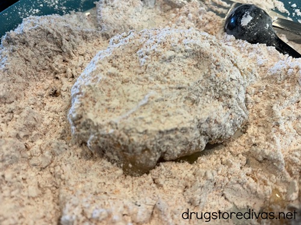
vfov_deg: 54.9
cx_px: 150
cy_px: 112
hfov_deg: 69.4
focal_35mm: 25
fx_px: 217
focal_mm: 5.1
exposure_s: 1/60
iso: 100
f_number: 1.6
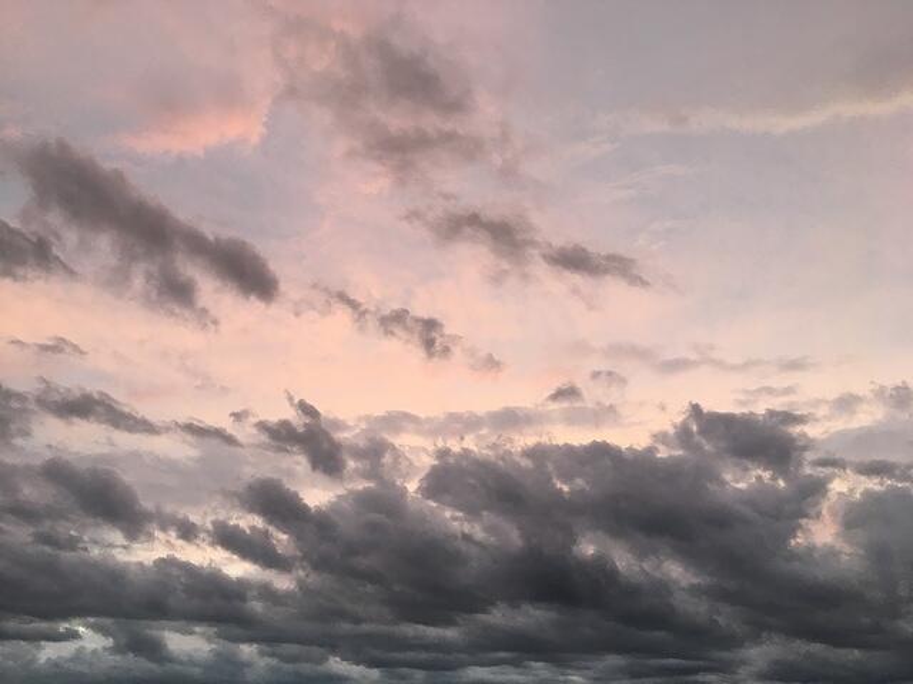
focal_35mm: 29
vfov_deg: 48.2
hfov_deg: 61.7
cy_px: 342
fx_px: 765
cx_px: 456
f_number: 2.2
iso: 32
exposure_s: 1/30
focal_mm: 4.15
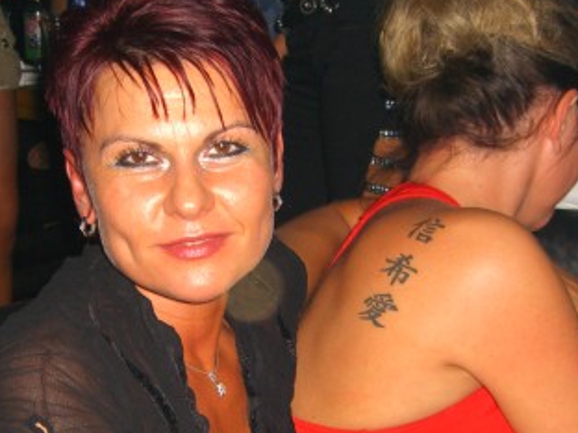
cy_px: 329
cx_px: 243
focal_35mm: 73
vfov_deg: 20.0
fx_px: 1219
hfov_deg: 26.6
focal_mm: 7.9
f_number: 2.8
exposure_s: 1/60
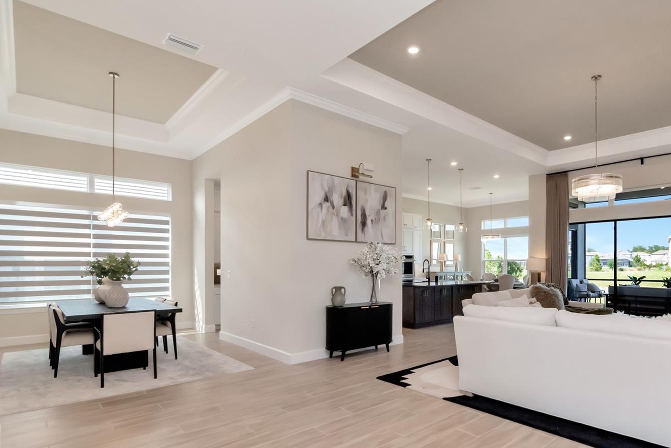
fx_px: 365
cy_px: 262
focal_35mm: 20
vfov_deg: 62.6
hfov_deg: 84.6
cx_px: 383
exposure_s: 1/200
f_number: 8
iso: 1000
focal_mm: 11
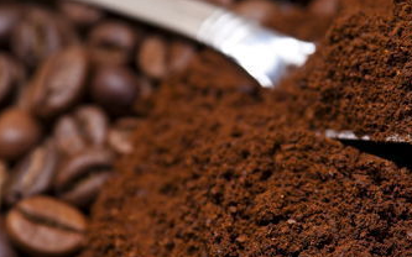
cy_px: 76
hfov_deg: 9.3
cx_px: 224
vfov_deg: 5.8
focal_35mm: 225
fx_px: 2526
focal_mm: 70
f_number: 6.3
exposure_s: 1/100
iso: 100
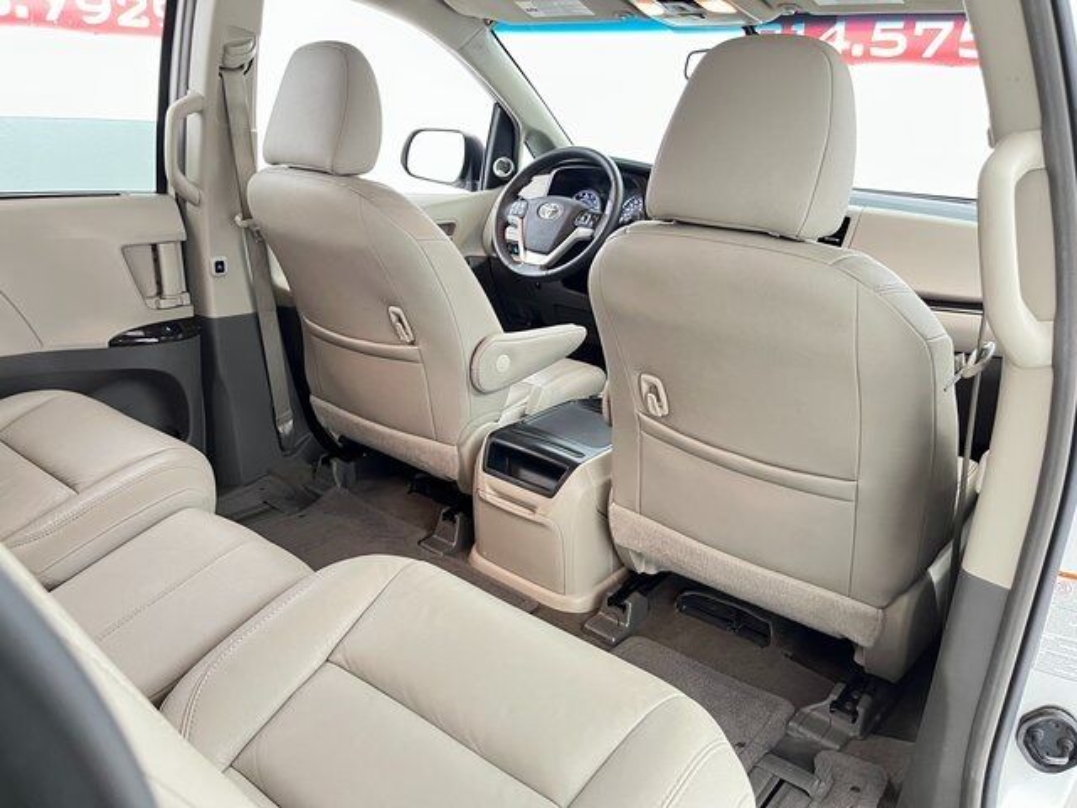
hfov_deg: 67.3
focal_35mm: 26
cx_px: 538
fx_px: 809
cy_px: 404
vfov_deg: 53.1
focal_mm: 5.1
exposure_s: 1/30
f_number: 1.6
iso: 500
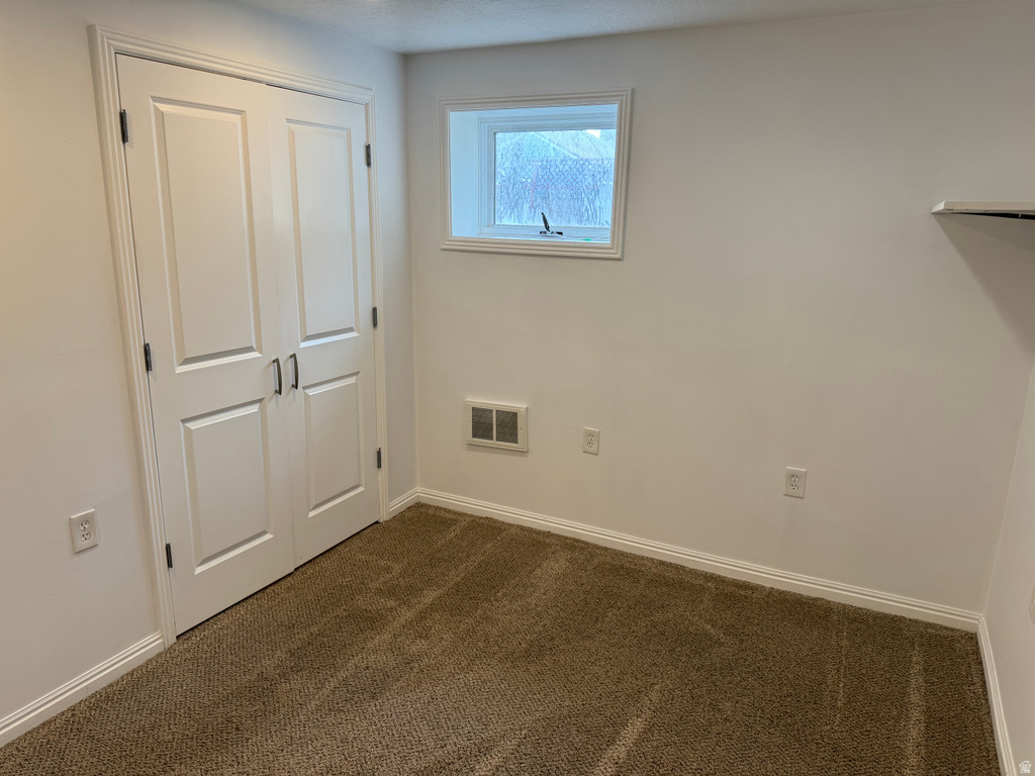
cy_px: 388
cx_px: 518
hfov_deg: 71.6
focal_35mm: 24
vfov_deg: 56.8
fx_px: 718
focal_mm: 6.86
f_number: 1.78
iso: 100
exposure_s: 1/120
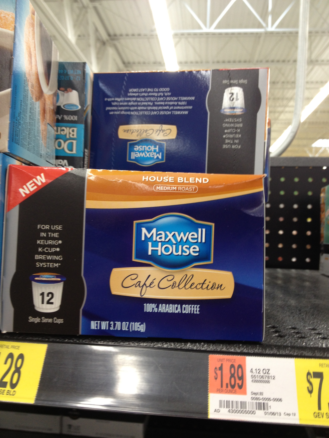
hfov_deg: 40.7
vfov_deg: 52.6
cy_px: 219
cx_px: 164
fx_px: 444
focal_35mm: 35
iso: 80
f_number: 2.4
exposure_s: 1/20
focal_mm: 4.28
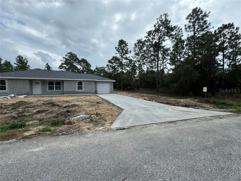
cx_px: 120
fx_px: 97
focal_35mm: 14
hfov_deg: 102.1
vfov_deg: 85.7
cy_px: 90
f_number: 2.2
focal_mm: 2.22
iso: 50
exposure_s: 1/1506
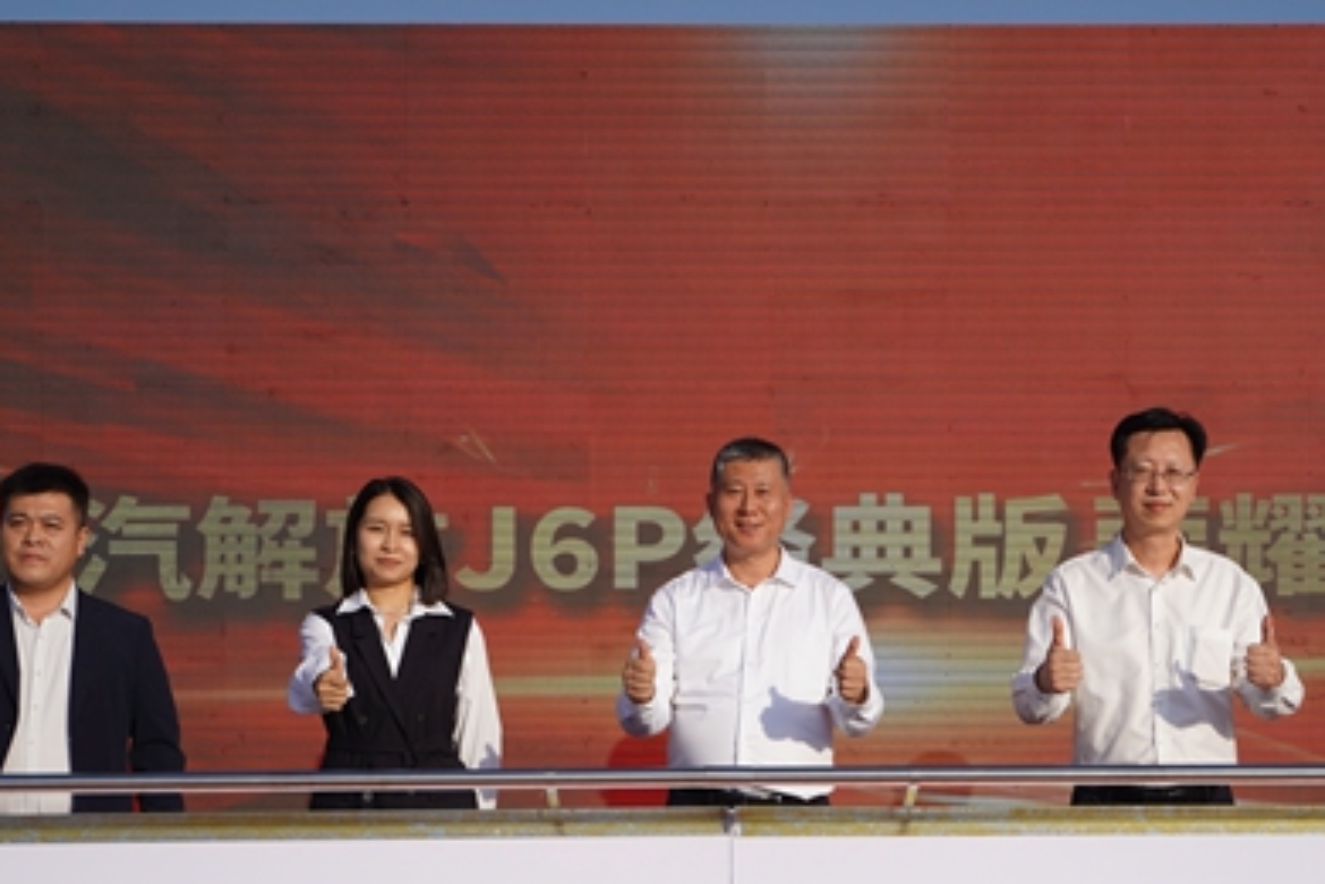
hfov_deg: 26.3
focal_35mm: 77
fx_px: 2834
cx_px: 744
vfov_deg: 17.6
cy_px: 639
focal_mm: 50
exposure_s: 1/3200
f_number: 2.8
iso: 100
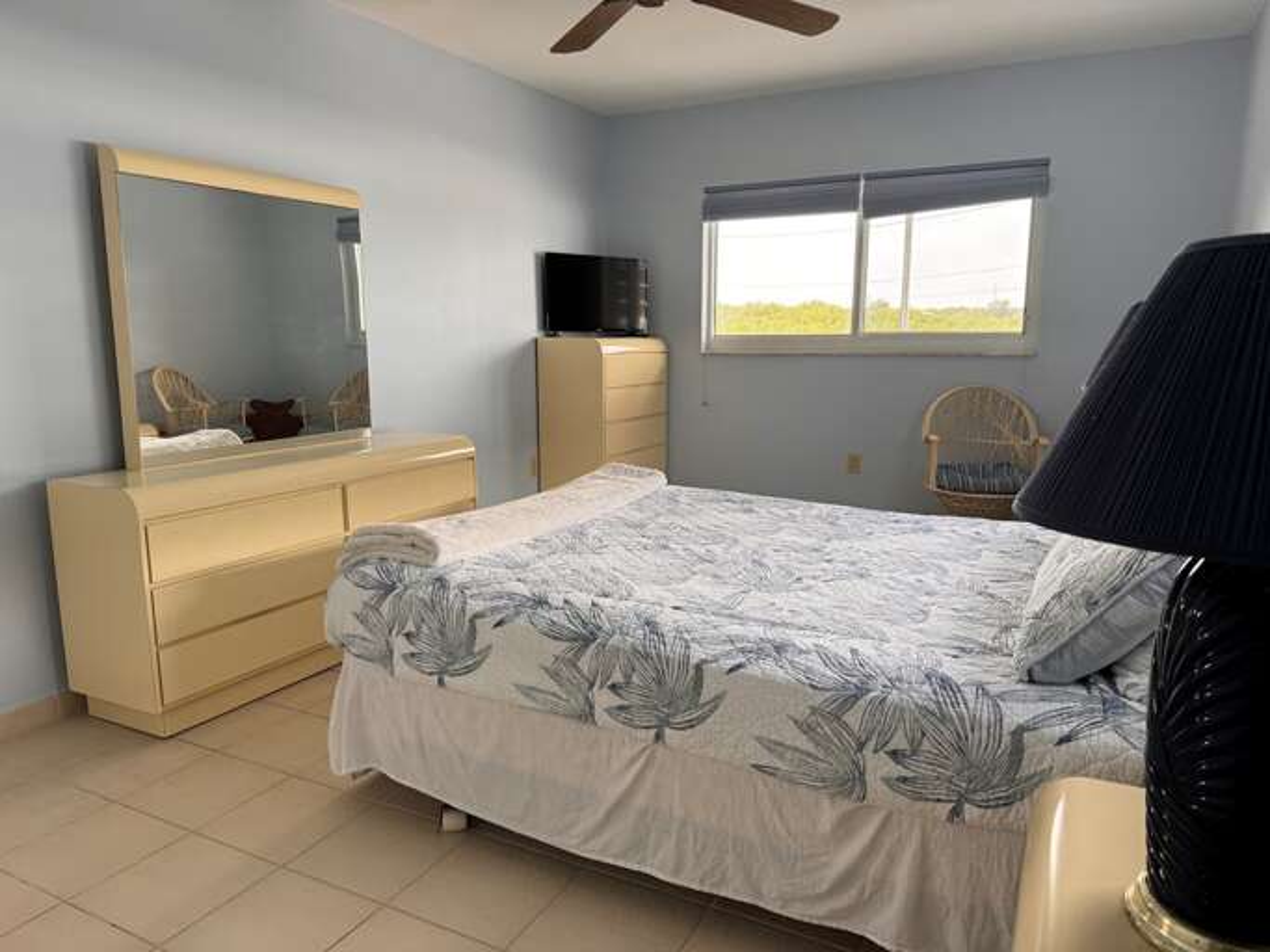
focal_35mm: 24
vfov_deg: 56.8
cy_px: 476
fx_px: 880
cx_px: 635
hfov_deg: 71.6
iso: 125
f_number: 1.78
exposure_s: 1/121
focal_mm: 6.86
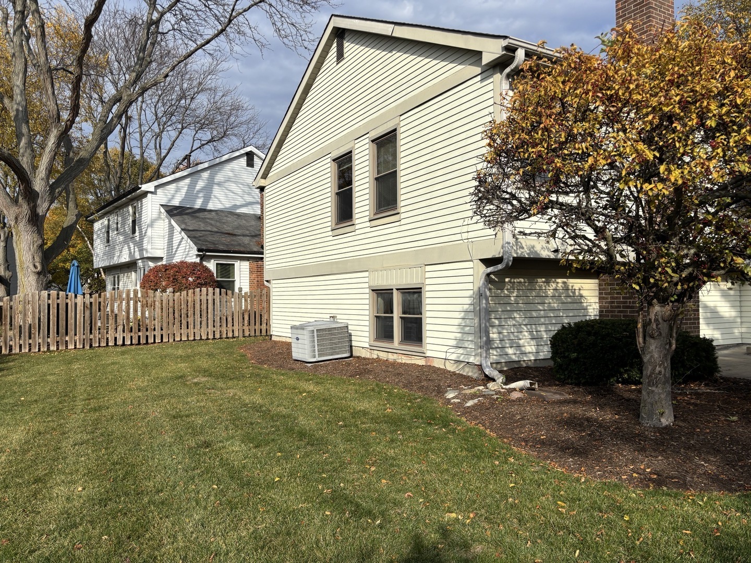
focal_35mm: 26
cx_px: 376
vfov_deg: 53.1
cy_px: 282
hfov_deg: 67.3
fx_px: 564
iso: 50
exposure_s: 1/4425
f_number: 1.6
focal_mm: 5.96
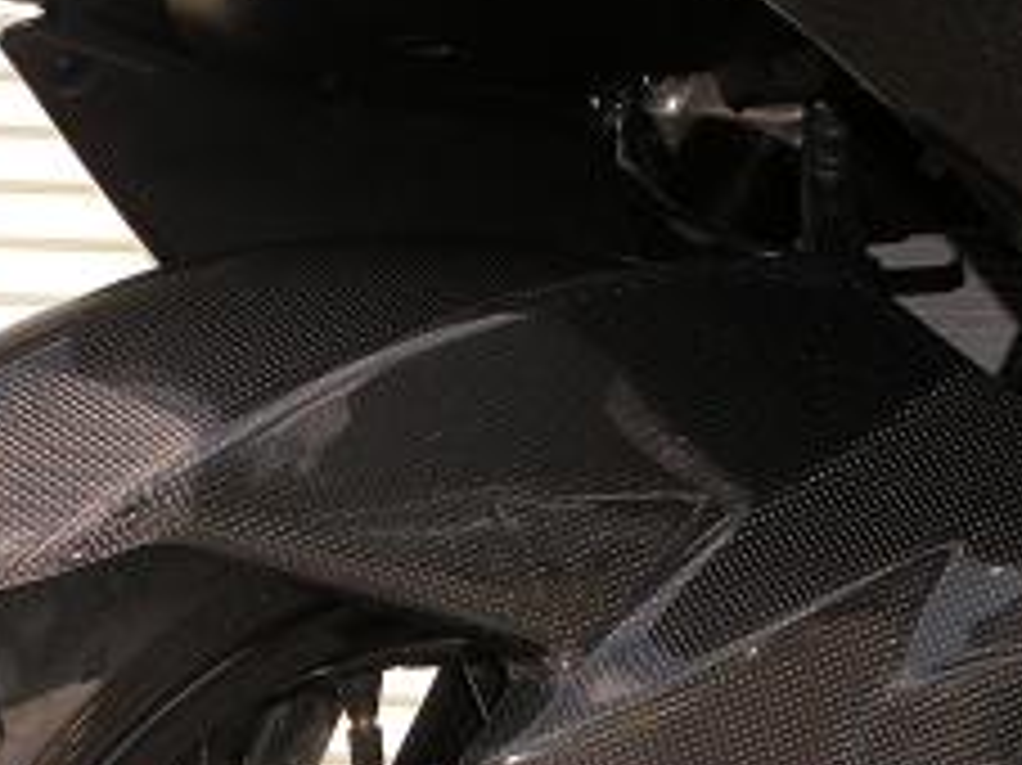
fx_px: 3511
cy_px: 695
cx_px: 457
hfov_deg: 16.6
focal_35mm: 119
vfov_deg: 12.3
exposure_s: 1/408
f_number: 4.4
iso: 88
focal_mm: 9.1
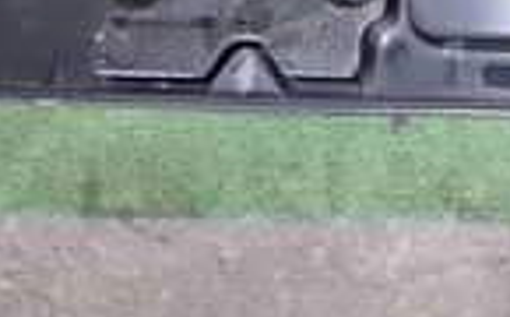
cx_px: 485
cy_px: -370
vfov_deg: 10.6
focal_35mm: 110
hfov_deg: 18.6
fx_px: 1526
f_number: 2
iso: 400
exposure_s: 1/30
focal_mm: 4.5
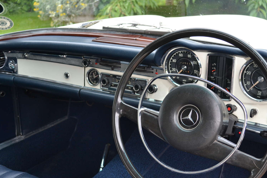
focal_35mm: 48
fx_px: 356
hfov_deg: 40.7
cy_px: 99
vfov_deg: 28.1
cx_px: 173
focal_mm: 24
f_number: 4
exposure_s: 1/125
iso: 250
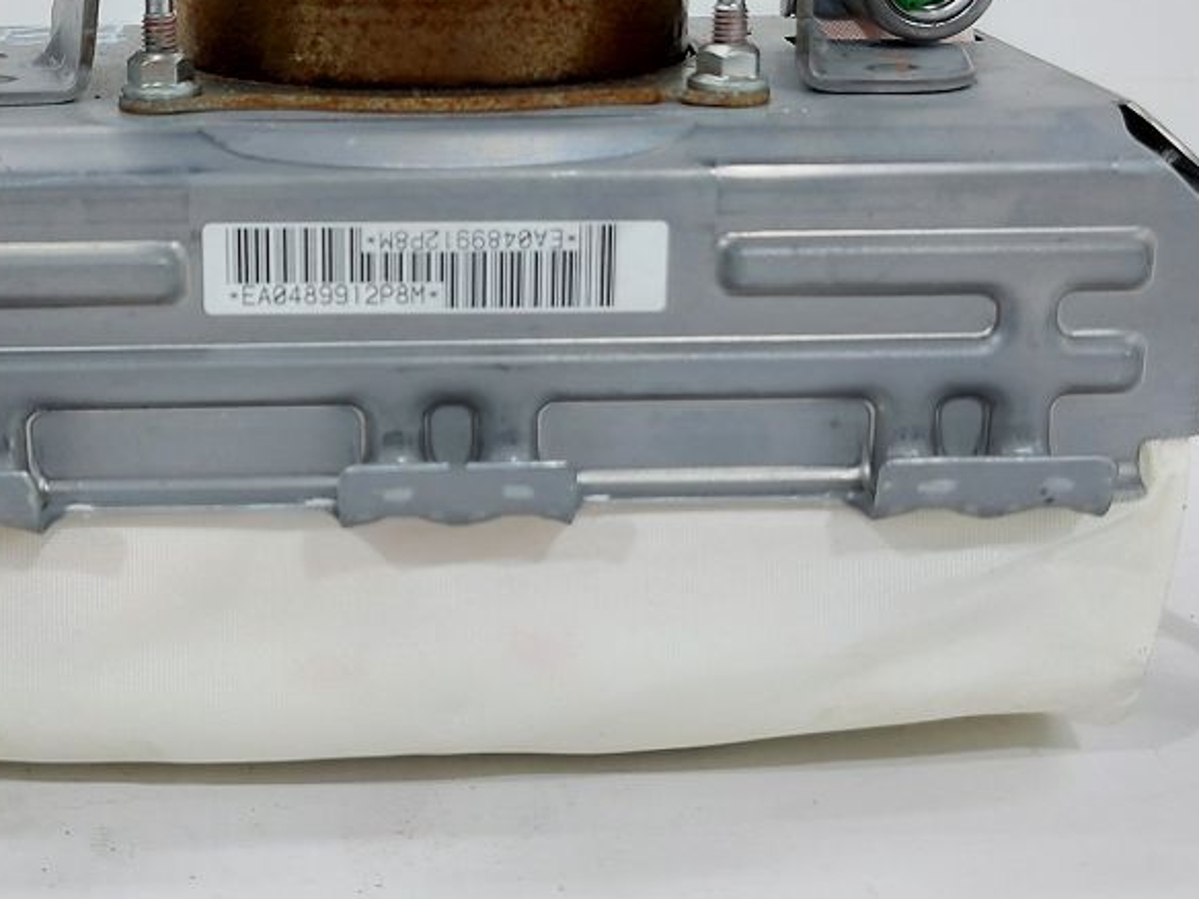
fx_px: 1974
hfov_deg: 33.4
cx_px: 381
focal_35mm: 57
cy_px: 314
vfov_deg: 25.5
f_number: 1.8
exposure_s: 1/50
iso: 80
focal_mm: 5.23
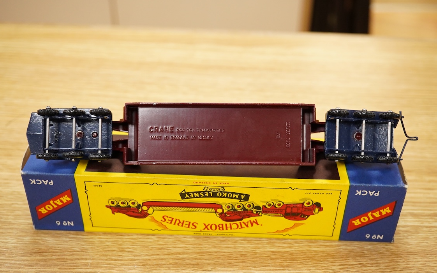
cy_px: 138
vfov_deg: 28.0
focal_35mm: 46
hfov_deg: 43.5
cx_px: 218
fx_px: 548
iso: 2500
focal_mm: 30
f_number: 7.1
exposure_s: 1/160
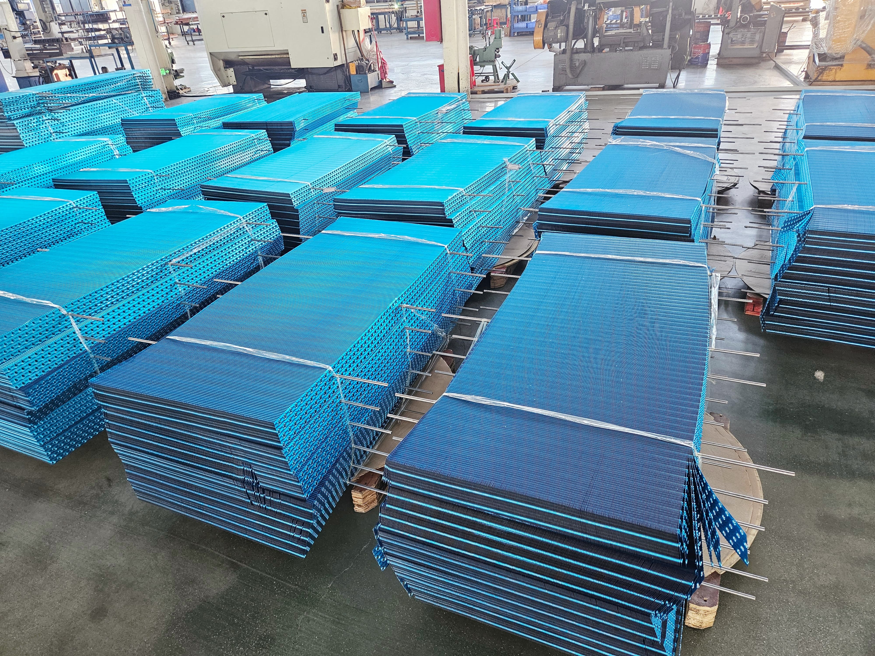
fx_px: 581
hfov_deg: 73.9
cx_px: 438
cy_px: 328
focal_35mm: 23
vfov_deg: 58.9
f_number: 1.8
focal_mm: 5.4
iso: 320
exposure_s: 1/100
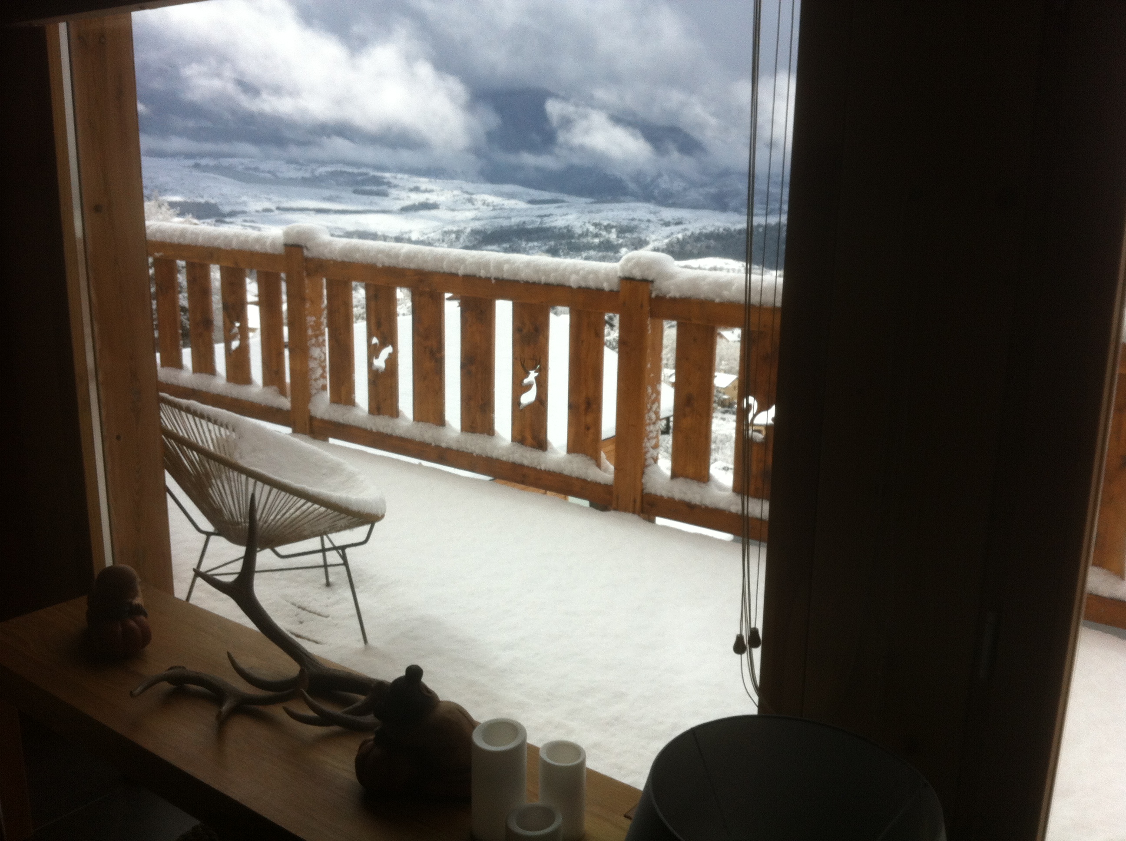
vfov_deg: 40.6
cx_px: 563
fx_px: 1137
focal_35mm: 35
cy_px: 420
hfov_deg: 52.7
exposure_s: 1/2011
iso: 80
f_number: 2.8
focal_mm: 3.85
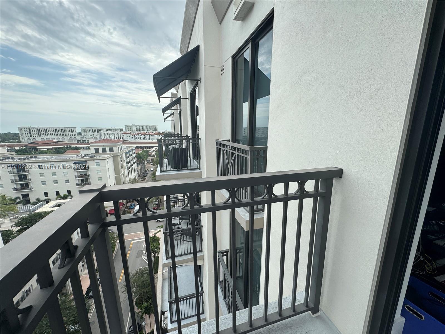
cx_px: 222
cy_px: 167
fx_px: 180
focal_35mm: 14
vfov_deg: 85.7
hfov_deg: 102.1
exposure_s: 1/879
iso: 50
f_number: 2.2
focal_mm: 2.22
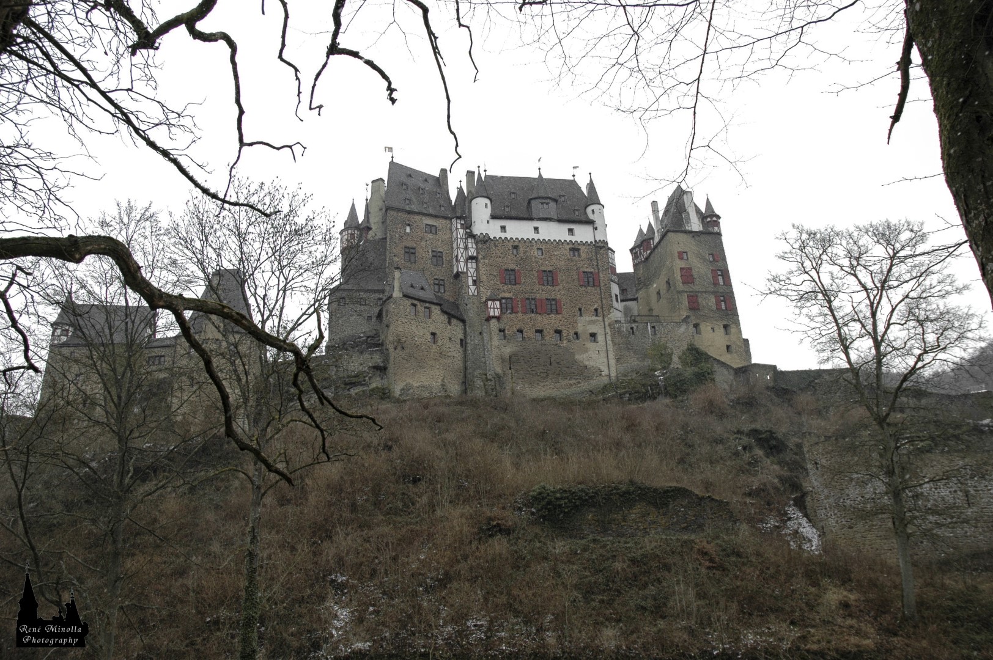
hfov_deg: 67.4
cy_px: 330
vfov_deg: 47.9
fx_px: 744
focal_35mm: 27
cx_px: 496
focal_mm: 18
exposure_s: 1/160
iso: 200
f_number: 6.3
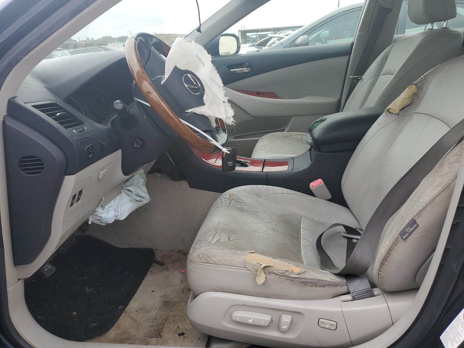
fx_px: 349
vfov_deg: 53.1
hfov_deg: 67.3
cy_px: 174
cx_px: 232
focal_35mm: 26
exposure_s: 1/909
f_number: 1.5
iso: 50
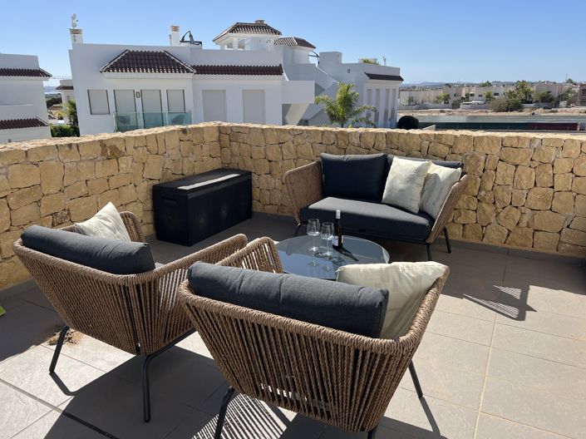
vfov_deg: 53.0
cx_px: 293
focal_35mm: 26
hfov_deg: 67.3
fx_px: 440
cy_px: 220
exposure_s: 1/4630
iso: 50
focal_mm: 5.7
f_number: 1.5
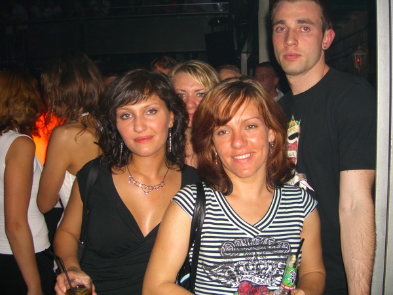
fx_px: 431
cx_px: 196
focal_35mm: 38
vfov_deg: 37.7
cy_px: 148
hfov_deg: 49.0
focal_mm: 7.9
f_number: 2.8
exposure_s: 1/60
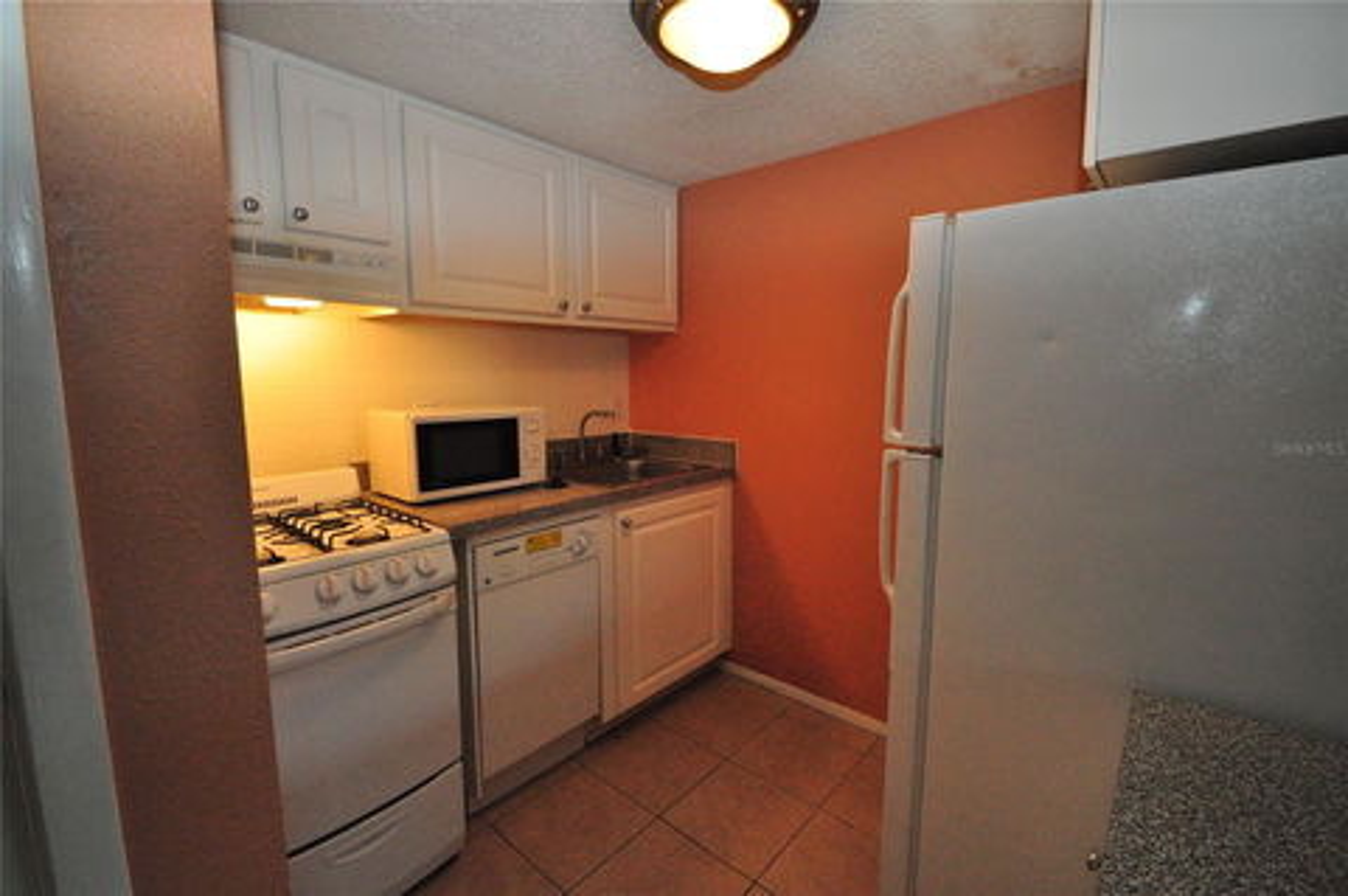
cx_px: 674
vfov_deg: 77.2
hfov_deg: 100.4
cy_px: 448
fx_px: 561
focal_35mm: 15
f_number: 8
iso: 3200
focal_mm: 10
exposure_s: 1/100
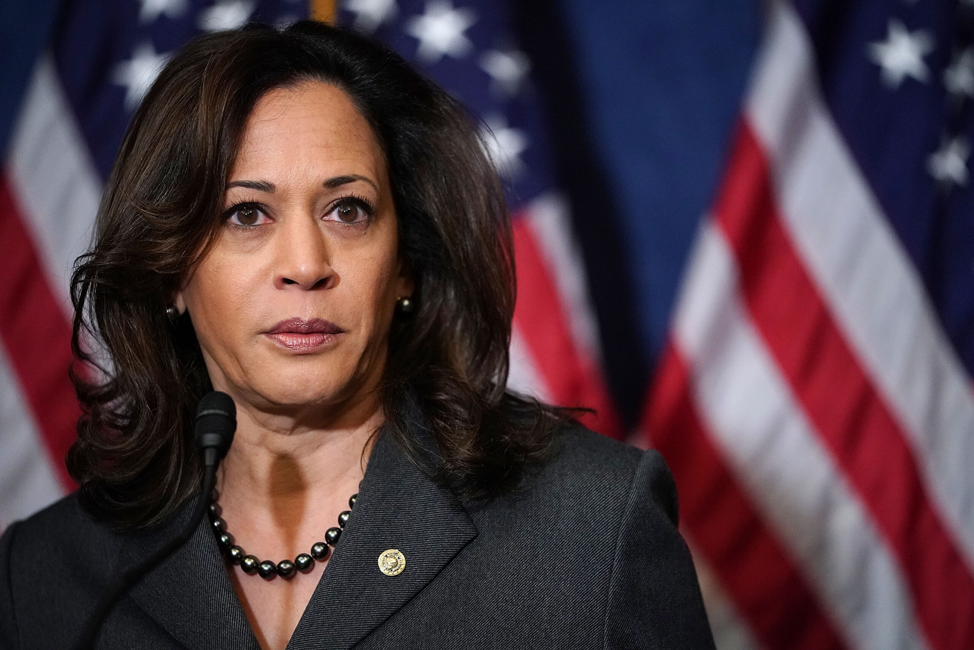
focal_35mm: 200
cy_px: 325
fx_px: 5411
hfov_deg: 10.3
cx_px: 487
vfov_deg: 6.9
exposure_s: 1/1000
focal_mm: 200
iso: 6400
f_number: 2.8
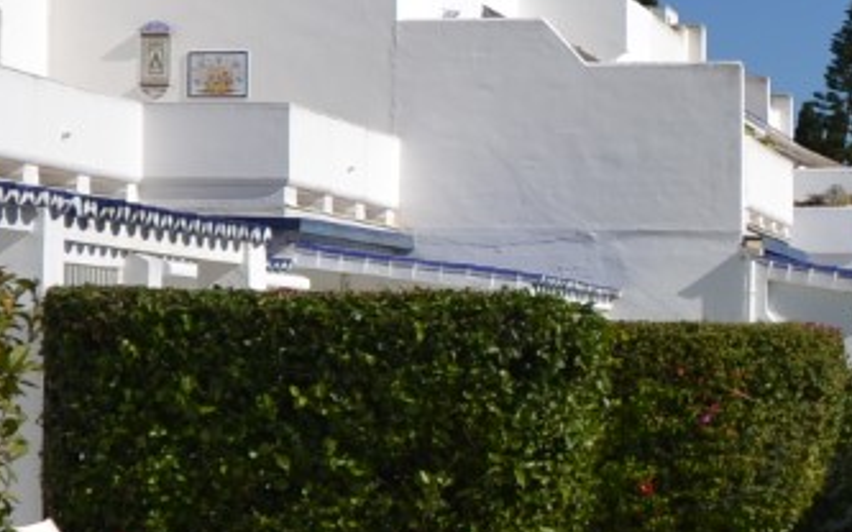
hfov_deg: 15.5
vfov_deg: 10.4
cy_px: 271
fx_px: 2936
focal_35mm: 126
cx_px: 1195
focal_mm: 17
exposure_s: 1/1600
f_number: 4
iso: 100
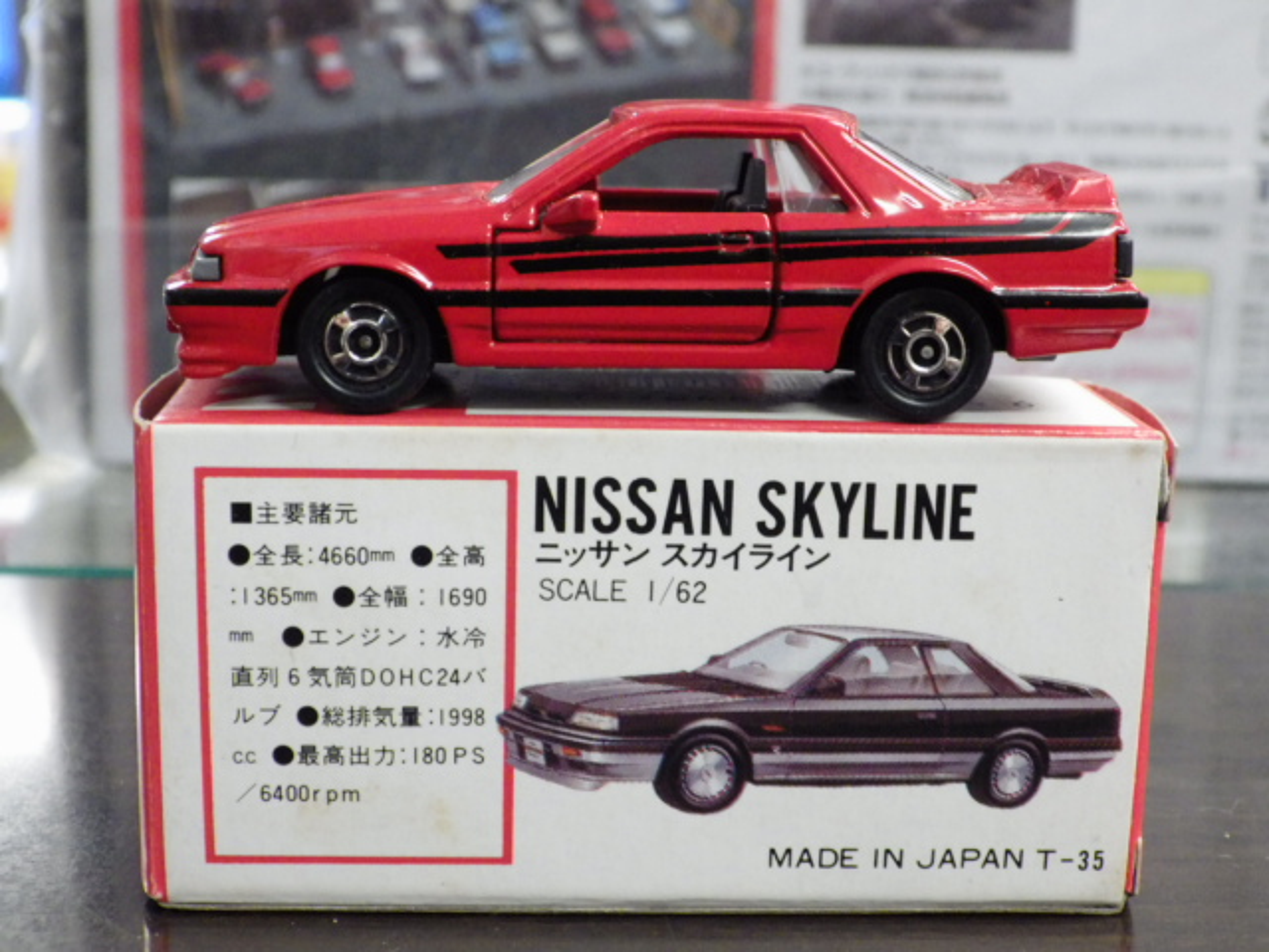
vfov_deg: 24.8
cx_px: 634
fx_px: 2163
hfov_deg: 32.7
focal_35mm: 59
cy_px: 476
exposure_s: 1/25
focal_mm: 10.7
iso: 800
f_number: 4
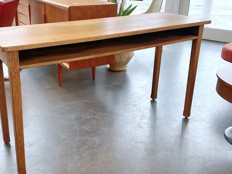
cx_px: 100
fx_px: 208
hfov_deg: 58.1
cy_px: 89
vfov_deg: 45.4
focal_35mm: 31
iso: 64
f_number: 1.5
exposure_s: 1/100
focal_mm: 5.7
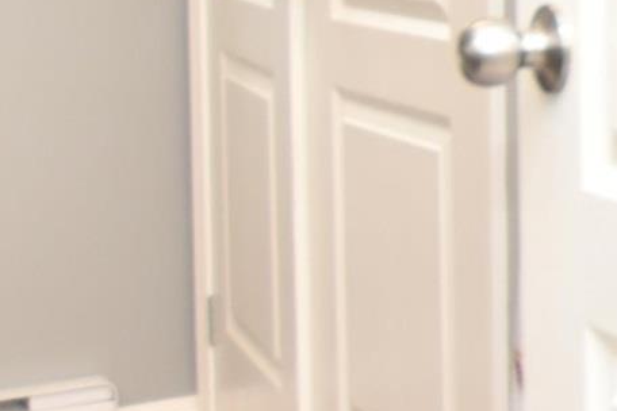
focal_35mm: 101
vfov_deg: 13.2
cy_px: -80
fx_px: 1731
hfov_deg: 13.4
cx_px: 1570
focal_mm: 10
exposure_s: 1/50
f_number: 3.5
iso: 400
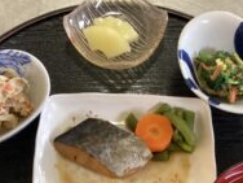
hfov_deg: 31.2
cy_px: 158
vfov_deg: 23.2
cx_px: 112
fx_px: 435
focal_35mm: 62
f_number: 2.4
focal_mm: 3.3
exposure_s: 1/40
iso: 250
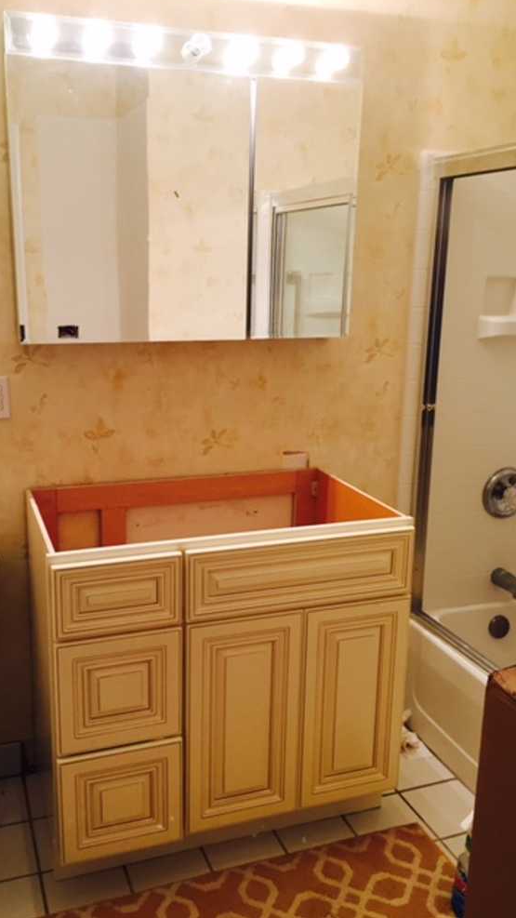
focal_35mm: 32
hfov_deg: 36.6
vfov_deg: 61.0
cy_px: 454
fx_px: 779
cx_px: 211
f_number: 2.2
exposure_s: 1/30
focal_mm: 4.15
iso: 80
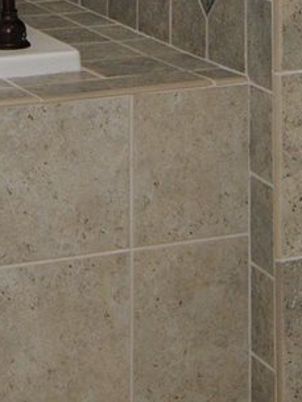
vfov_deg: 12.7
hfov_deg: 10.2
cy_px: -252
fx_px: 1686
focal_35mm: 145
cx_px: 142
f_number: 7.1
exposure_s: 1/10
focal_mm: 15
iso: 400
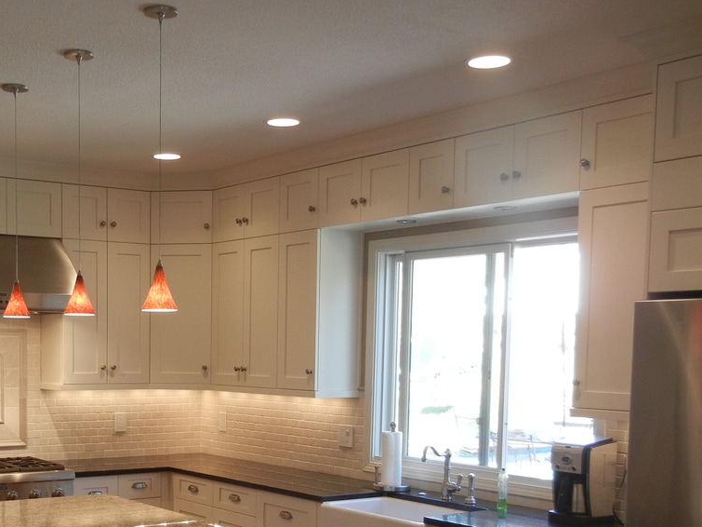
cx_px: 205
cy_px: 454
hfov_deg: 35.6
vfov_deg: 26.8
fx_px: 1075
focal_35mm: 53
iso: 234
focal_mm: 5.4
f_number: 3.5
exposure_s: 1/58.2
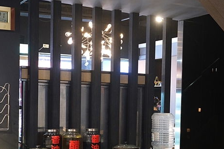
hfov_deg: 30.5
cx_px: 164
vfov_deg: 20.5
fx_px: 404
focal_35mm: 65
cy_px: 129
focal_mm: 23
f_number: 3.2
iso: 3200
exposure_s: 1/60
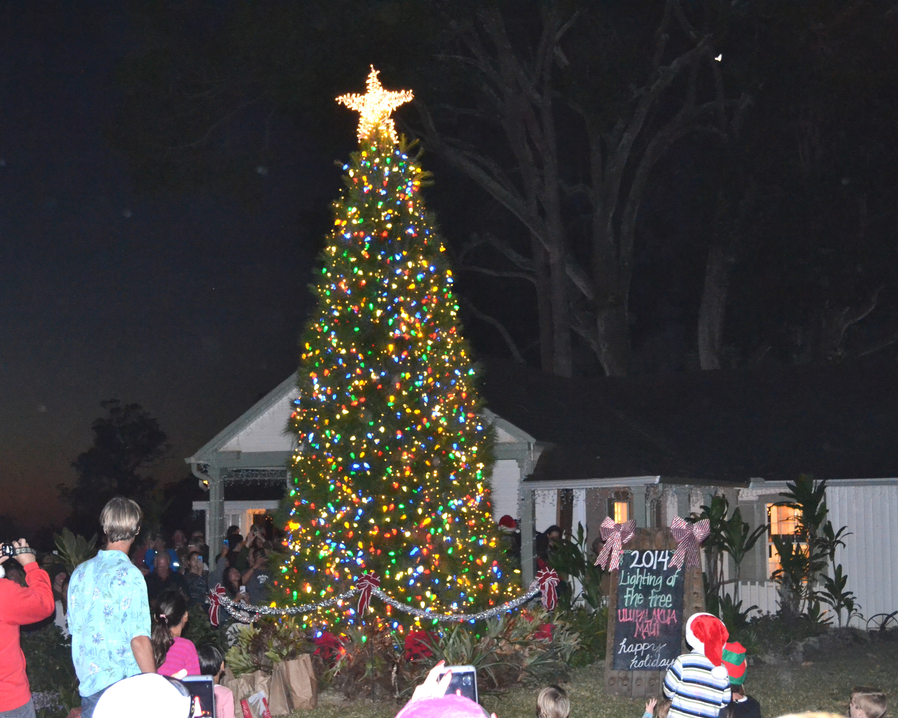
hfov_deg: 31.7
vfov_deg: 25.6
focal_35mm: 60
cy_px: 360
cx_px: 456
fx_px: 1583
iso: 3200
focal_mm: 35
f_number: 5
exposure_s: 1/60
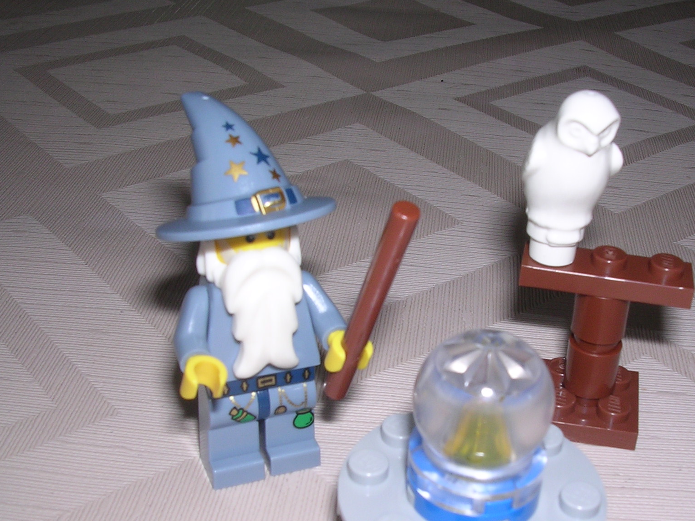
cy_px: 315
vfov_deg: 28.5
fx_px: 1024
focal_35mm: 51
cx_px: 433
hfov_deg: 37.3
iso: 100
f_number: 5.6
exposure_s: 1/60.1
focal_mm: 5.8
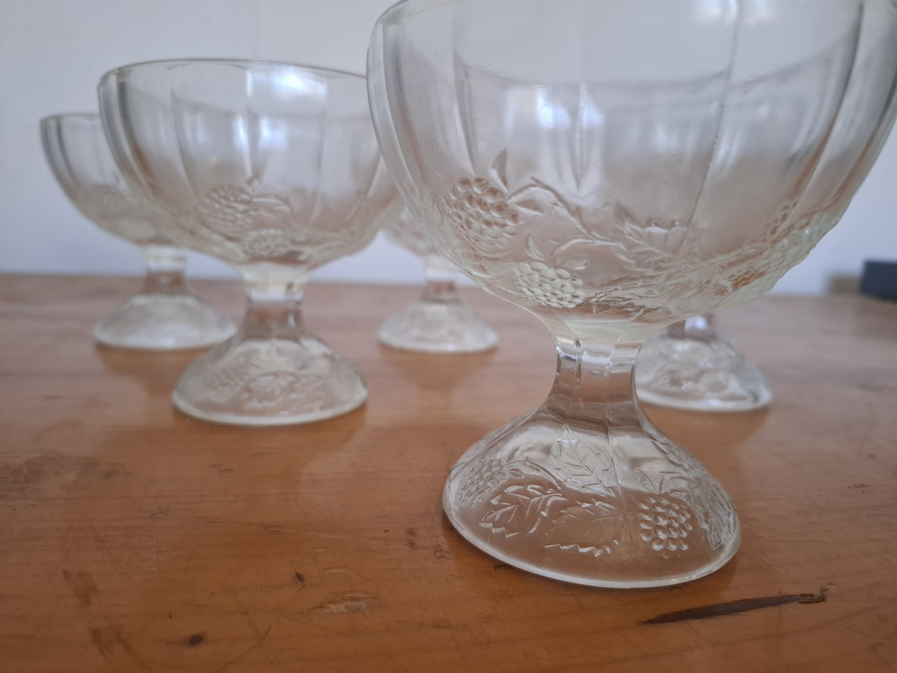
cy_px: 336
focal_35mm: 23
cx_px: 448
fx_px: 596
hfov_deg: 73.9
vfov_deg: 58.9
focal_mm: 5.54
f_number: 1.8
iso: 160
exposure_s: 1/100
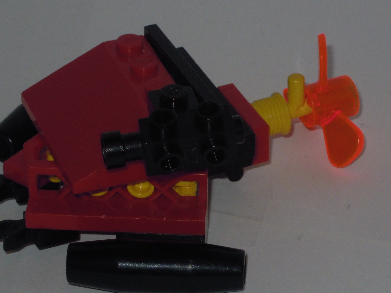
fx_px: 2598
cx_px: 183
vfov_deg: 6.5
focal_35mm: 230
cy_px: 185
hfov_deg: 8.6
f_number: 5.4
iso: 110
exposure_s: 1/50
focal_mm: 17.9
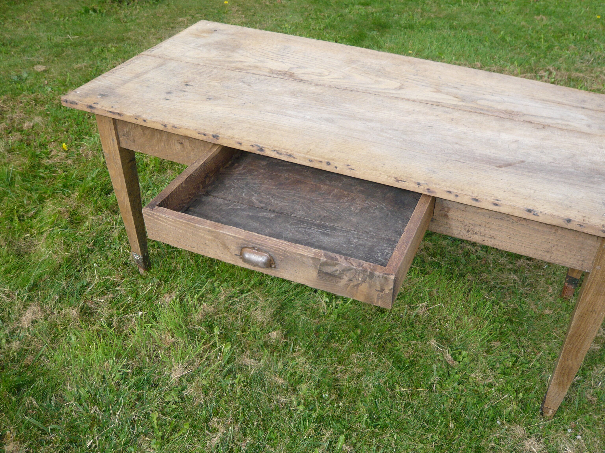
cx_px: 302
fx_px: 594
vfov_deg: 41.8
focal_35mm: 34
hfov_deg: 54.0
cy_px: 226
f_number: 3.1
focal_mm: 5.5
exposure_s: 1/500
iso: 100
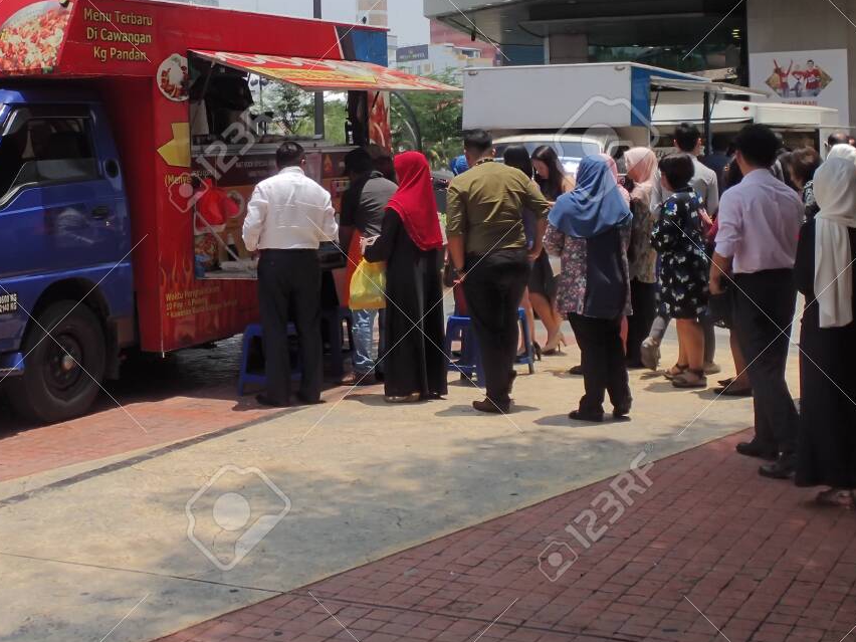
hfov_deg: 33.2
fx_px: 1434
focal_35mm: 58
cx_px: 414
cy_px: 162
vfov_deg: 24.9
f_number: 3.5
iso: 100
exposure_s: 1/500
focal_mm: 6.86
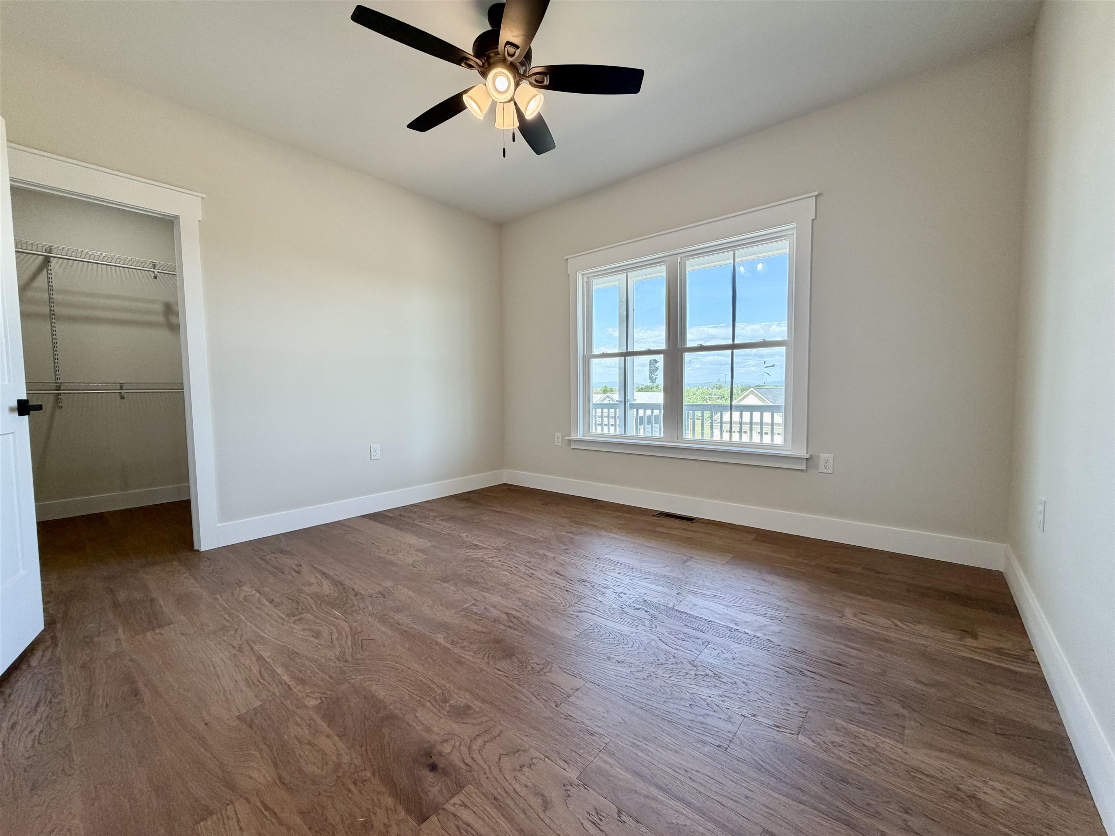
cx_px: 558
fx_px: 451
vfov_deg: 85.7
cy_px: 418
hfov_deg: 102.1
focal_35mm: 14
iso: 125
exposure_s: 1/120
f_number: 2.2
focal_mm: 2.22
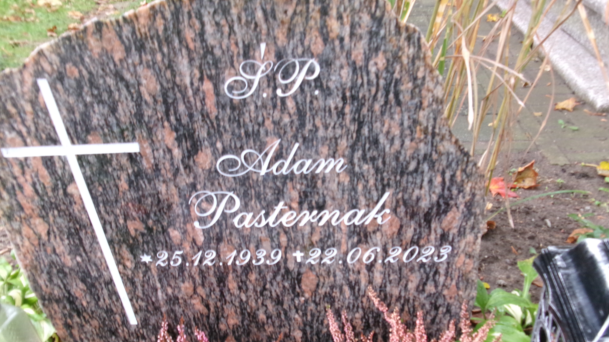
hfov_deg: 62.6
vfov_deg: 37.5
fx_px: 501
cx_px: 302
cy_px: 221
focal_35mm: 31
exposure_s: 1/34
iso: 200
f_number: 3.9
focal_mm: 5.1
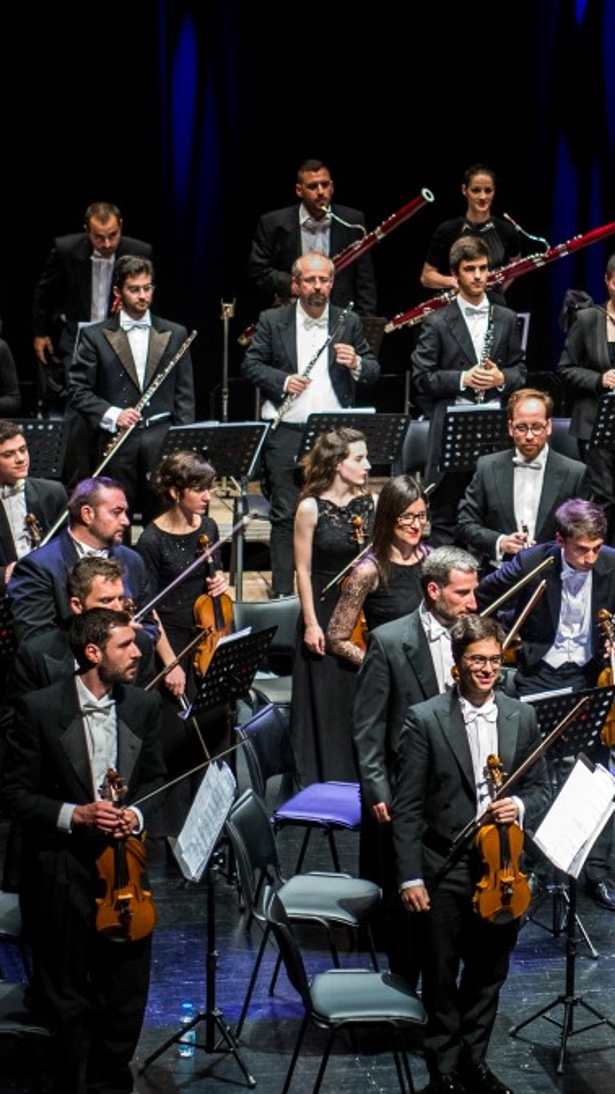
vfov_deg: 15.9
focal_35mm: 135
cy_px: 516
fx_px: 3914
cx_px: 713
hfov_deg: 8.9
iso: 1000
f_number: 2.5
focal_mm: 50
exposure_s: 1/80
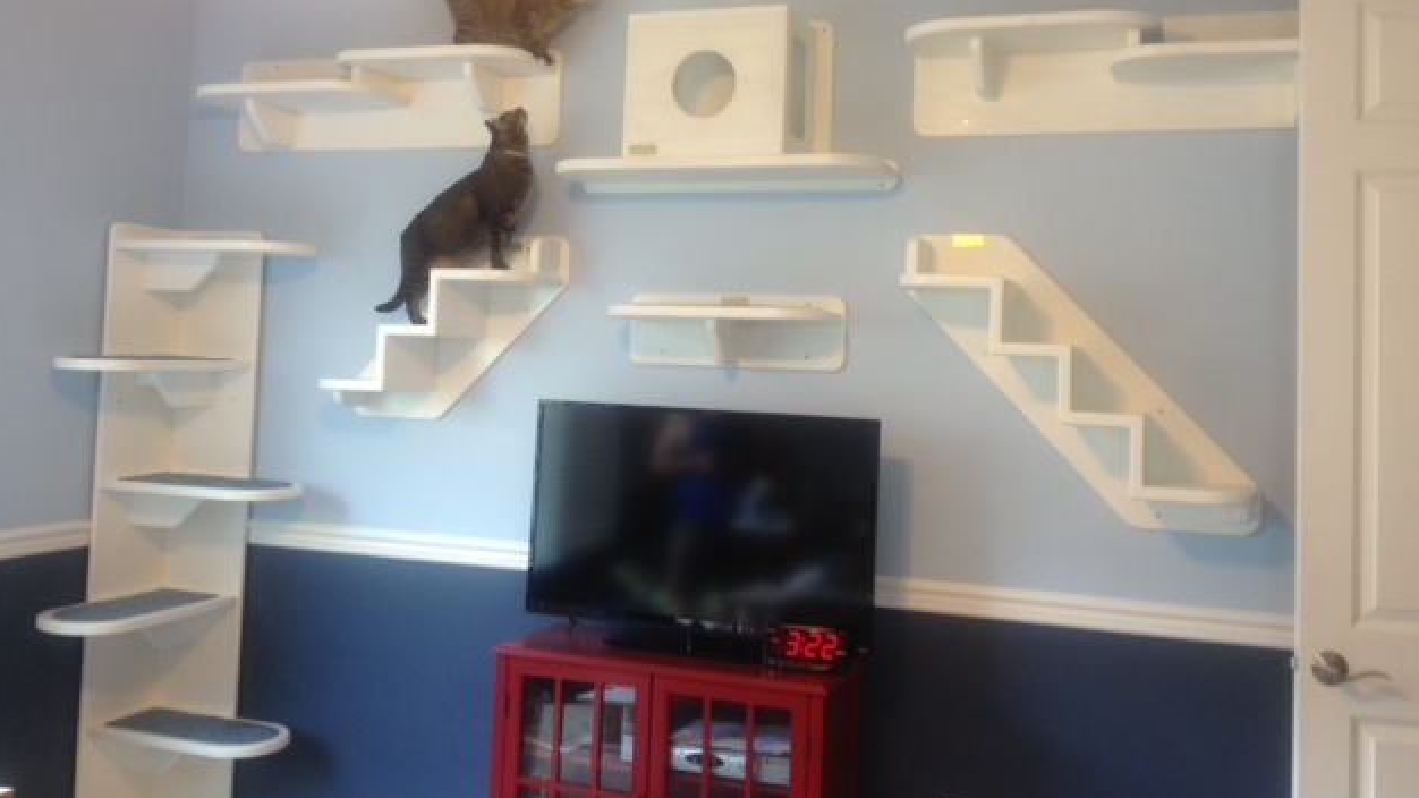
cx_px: 714
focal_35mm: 39
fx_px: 1467
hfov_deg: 51.6
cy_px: 283
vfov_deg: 30.3
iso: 64
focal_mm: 4.28
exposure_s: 1/20
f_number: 2.4
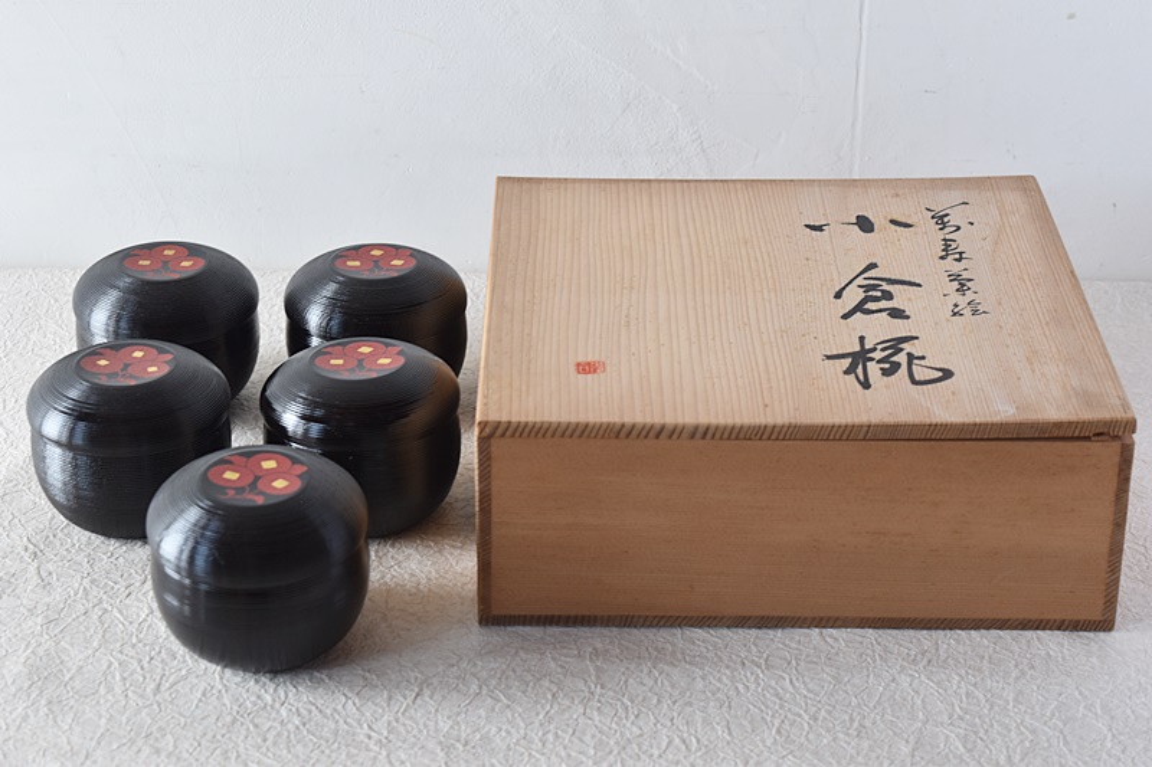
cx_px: 576
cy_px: 384
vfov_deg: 16.5
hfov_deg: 24.6
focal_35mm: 82
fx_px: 2639
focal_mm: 55
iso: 400
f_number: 5.6
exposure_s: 1/10
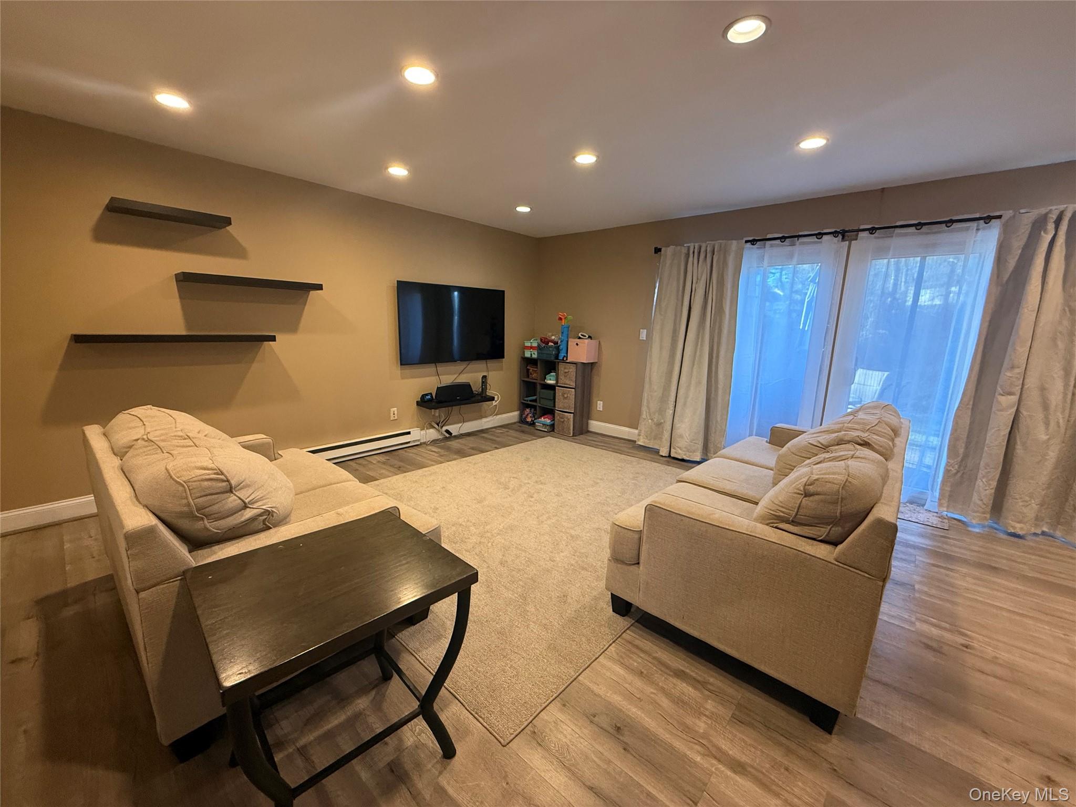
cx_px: 538
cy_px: 404
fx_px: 435
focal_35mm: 14
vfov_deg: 85.7
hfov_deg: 102.1
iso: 320
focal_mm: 2.22
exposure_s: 1/60
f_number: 2.2
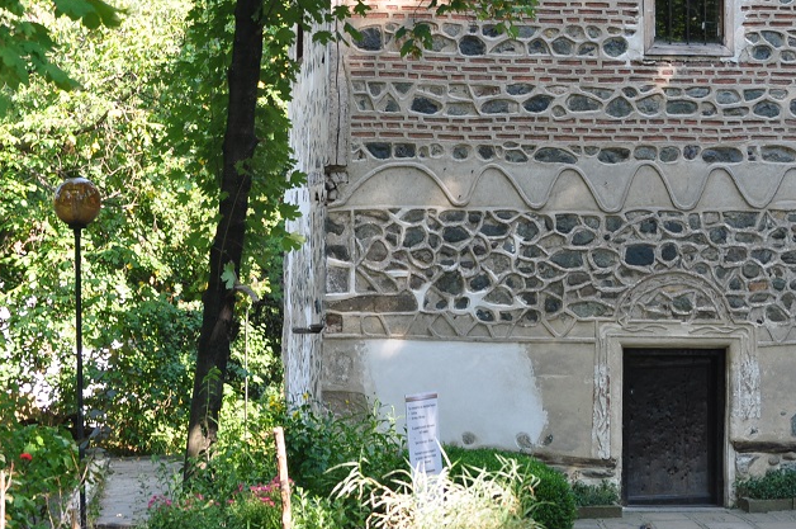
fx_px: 2799
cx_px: 537
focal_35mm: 127
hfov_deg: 16.1
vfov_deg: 10.8
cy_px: 138
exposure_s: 1/60
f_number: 8
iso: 280
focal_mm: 55
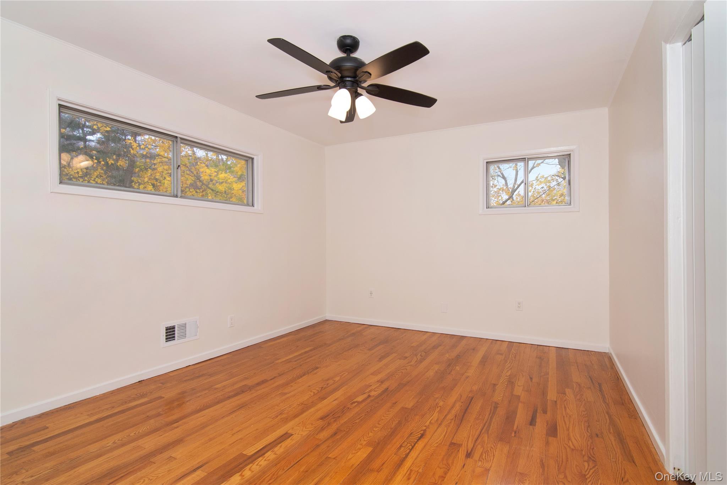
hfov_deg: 95.0
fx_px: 333
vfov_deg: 72.0
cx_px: 364
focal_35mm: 16
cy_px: 242
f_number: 8
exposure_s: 1/125
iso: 640
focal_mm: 11
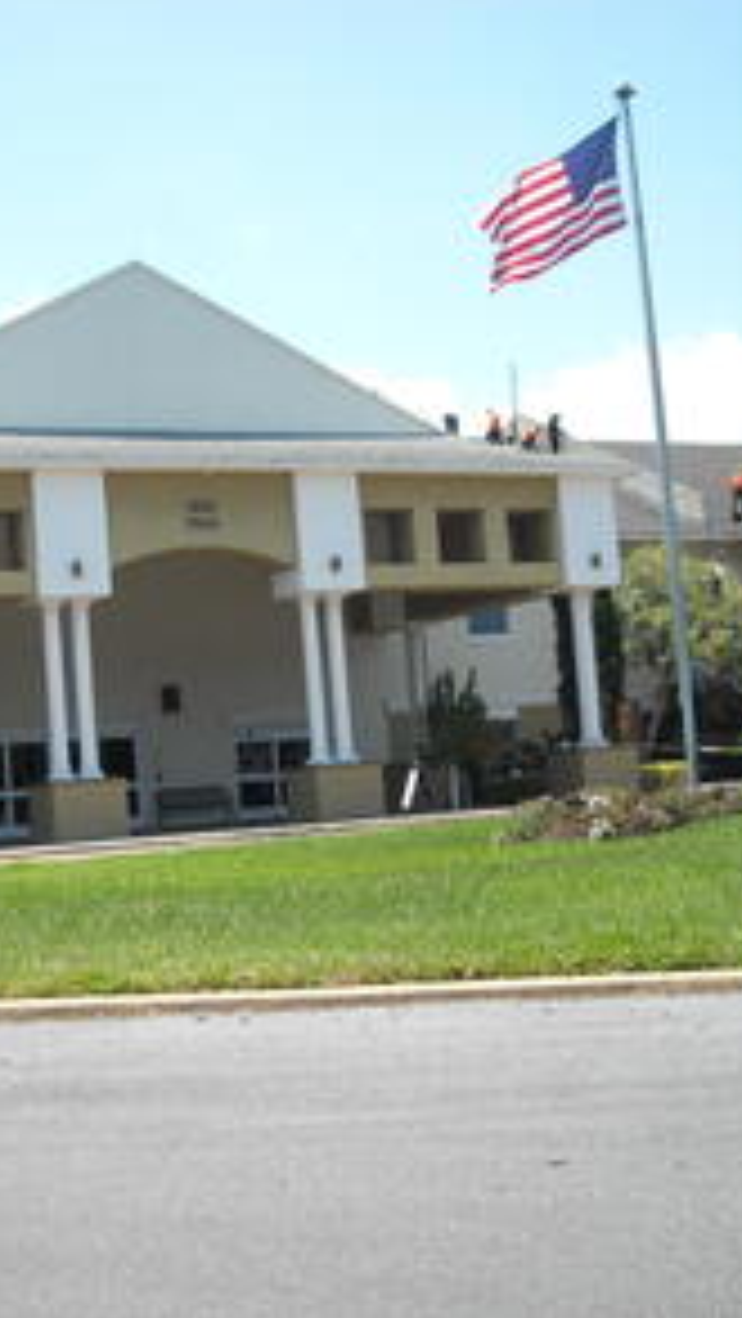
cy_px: 648
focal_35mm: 52
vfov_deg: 39.9
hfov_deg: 22.9
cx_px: 198
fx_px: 1817
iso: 87
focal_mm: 5.7
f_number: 5.6
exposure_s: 1/250
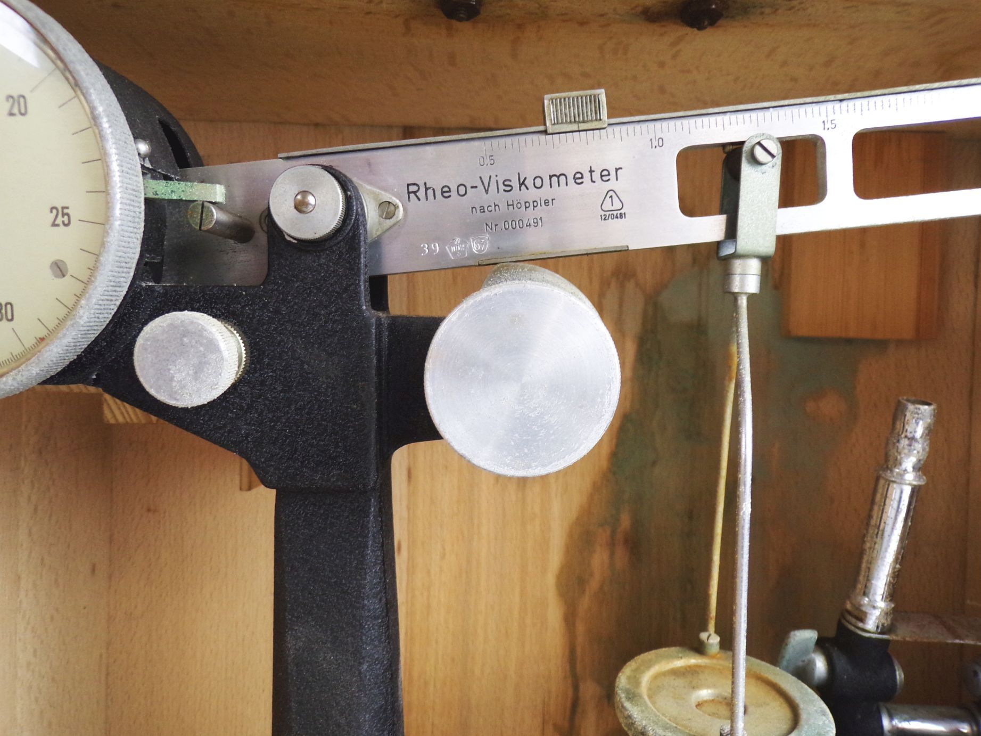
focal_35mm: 24
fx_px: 680
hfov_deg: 71.6
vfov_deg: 56.8
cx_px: 490
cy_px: 368
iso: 200
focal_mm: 4.3
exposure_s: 1/34
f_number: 3
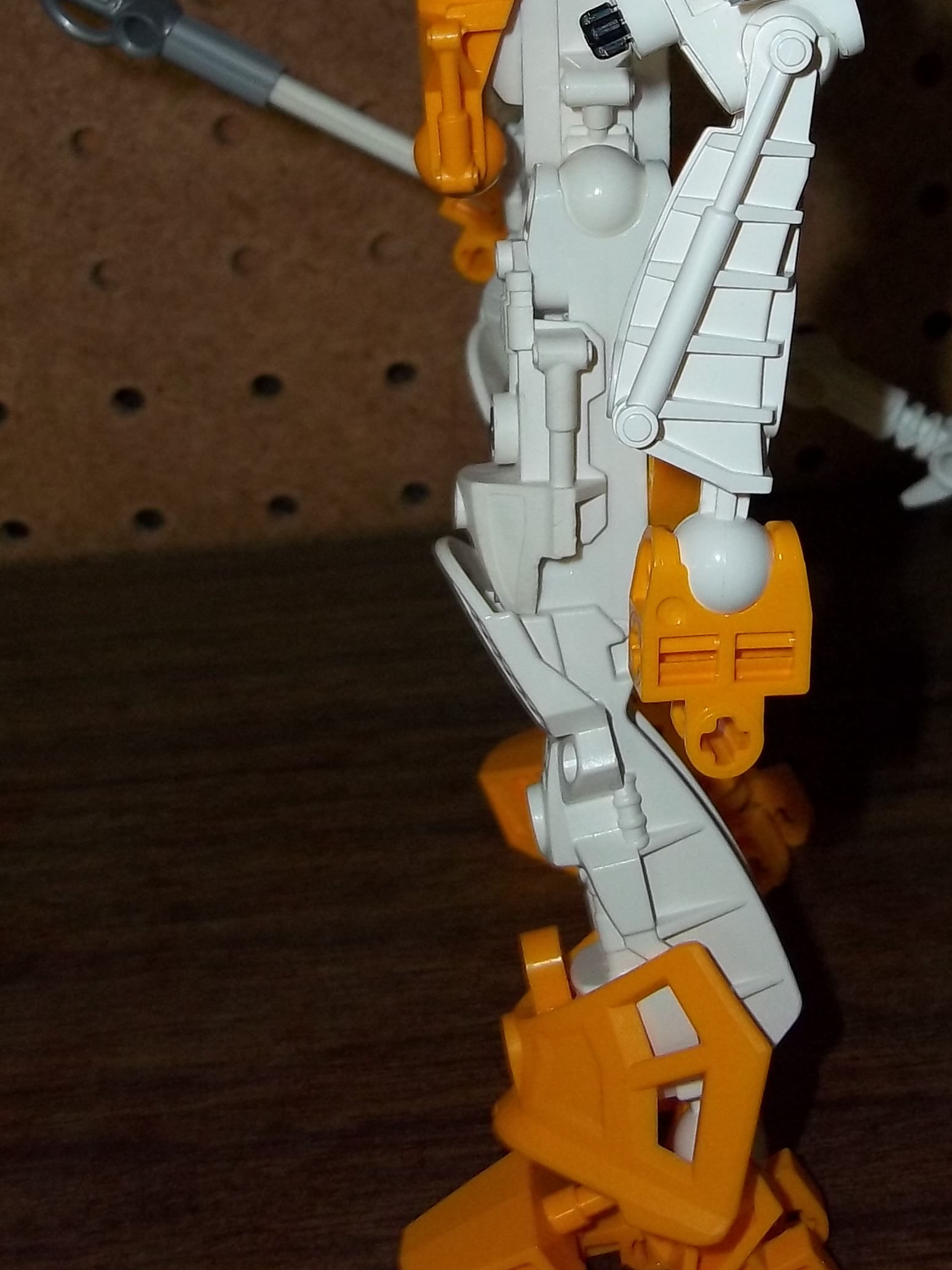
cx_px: 666
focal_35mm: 62
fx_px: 2274
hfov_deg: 23.5
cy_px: 233
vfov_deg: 30.4
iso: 80
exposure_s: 1/30
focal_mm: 5.7
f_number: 2.9
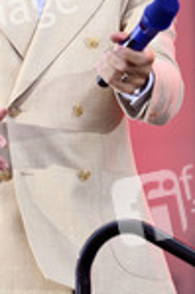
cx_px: 33
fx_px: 5033
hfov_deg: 2.2
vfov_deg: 3.3
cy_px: 101
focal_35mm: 618
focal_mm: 230
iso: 1600
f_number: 5.6
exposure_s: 1/400
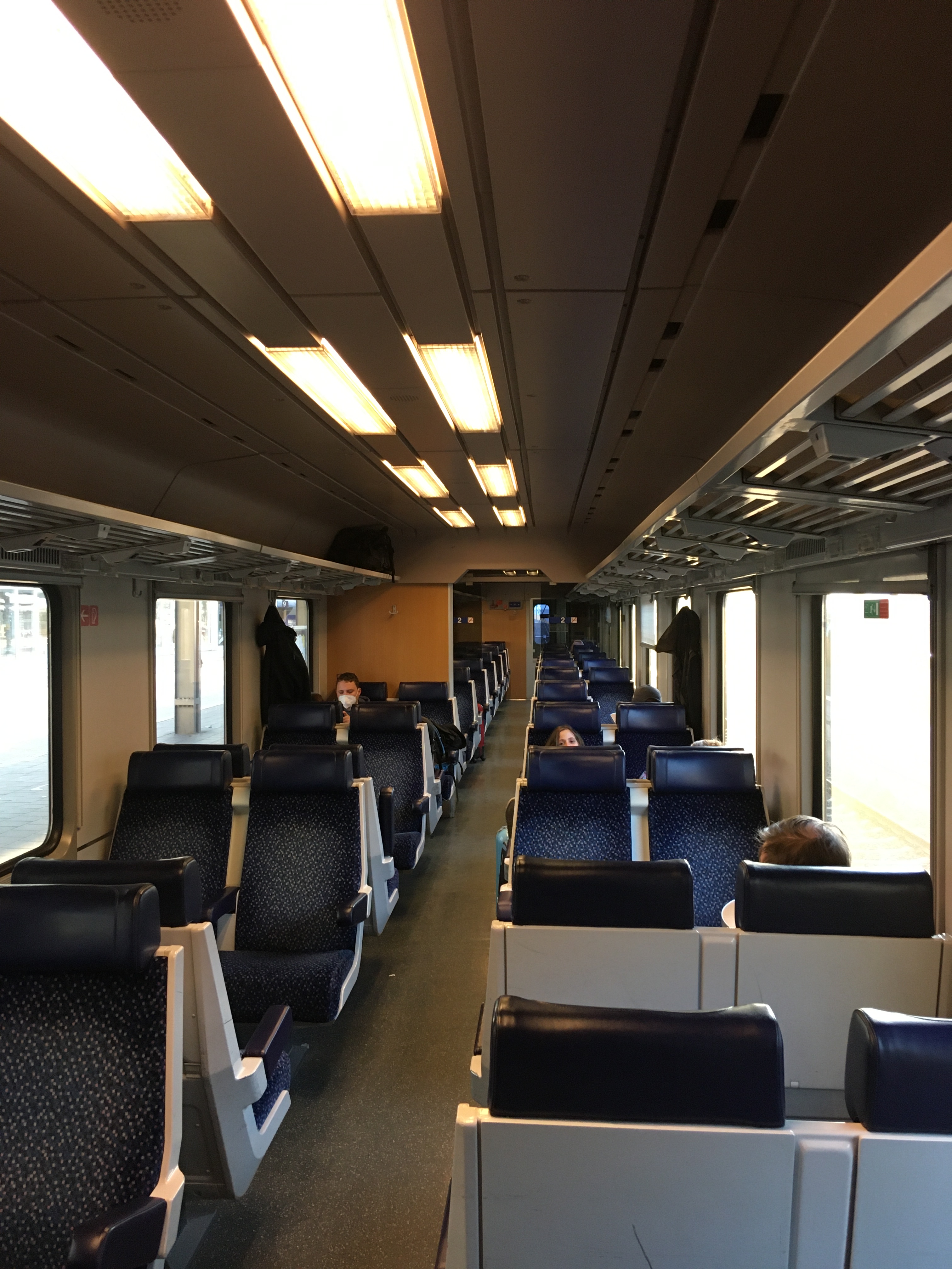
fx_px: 1063
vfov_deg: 61.7
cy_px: 634
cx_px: 476
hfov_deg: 48.2
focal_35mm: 29
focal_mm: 4.15
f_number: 2.2
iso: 160
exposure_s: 1/33
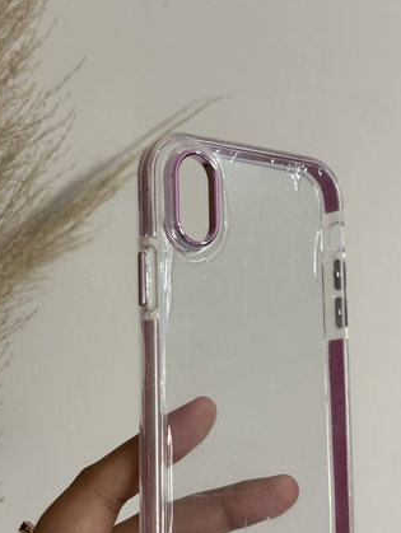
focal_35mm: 61
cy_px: 326
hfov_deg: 24.1
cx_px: 206
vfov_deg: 31.5
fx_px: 941
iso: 160
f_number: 1.78
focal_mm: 6.76
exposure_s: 1/50
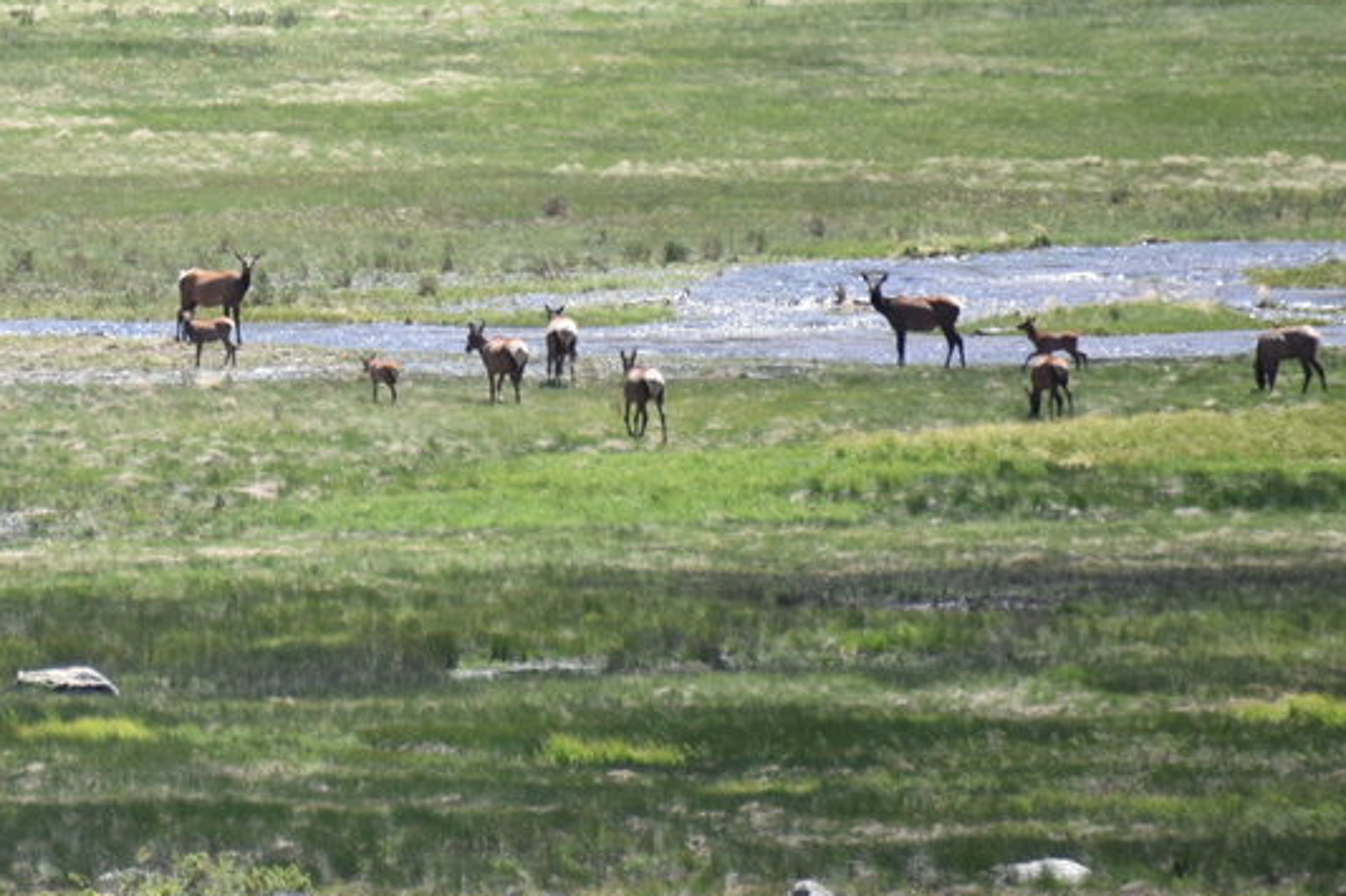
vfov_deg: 1.9
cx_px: 139
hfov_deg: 2.9
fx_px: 26948
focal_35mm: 721
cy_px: 114
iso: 280
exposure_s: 1/640
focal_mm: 300
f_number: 5.6
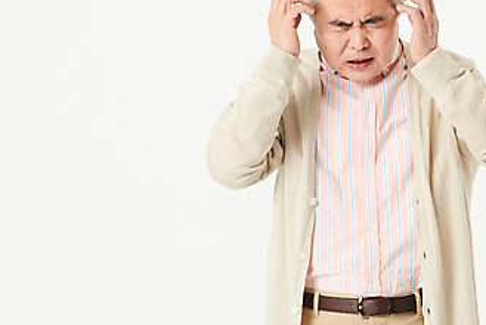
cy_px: 174
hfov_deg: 10.1
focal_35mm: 204
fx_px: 2756
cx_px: 369
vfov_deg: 6.7
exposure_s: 1/125
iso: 100
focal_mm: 112
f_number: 11
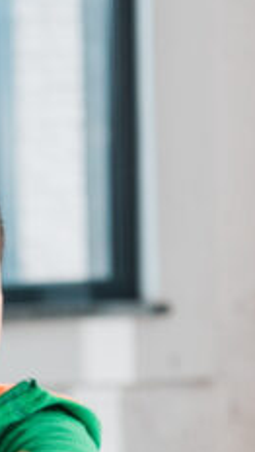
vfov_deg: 12.8
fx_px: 1990
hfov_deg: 7.1
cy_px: 450
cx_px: -208
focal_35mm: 166
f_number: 2.8
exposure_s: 1/200
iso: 500
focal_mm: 46
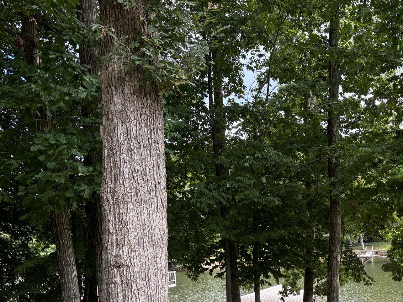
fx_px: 547
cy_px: 266
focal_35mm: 47
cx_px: 317
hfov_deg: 39.0
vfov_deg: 29.7
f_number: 1.6
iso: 50
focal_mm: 5.96
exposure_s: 1/353
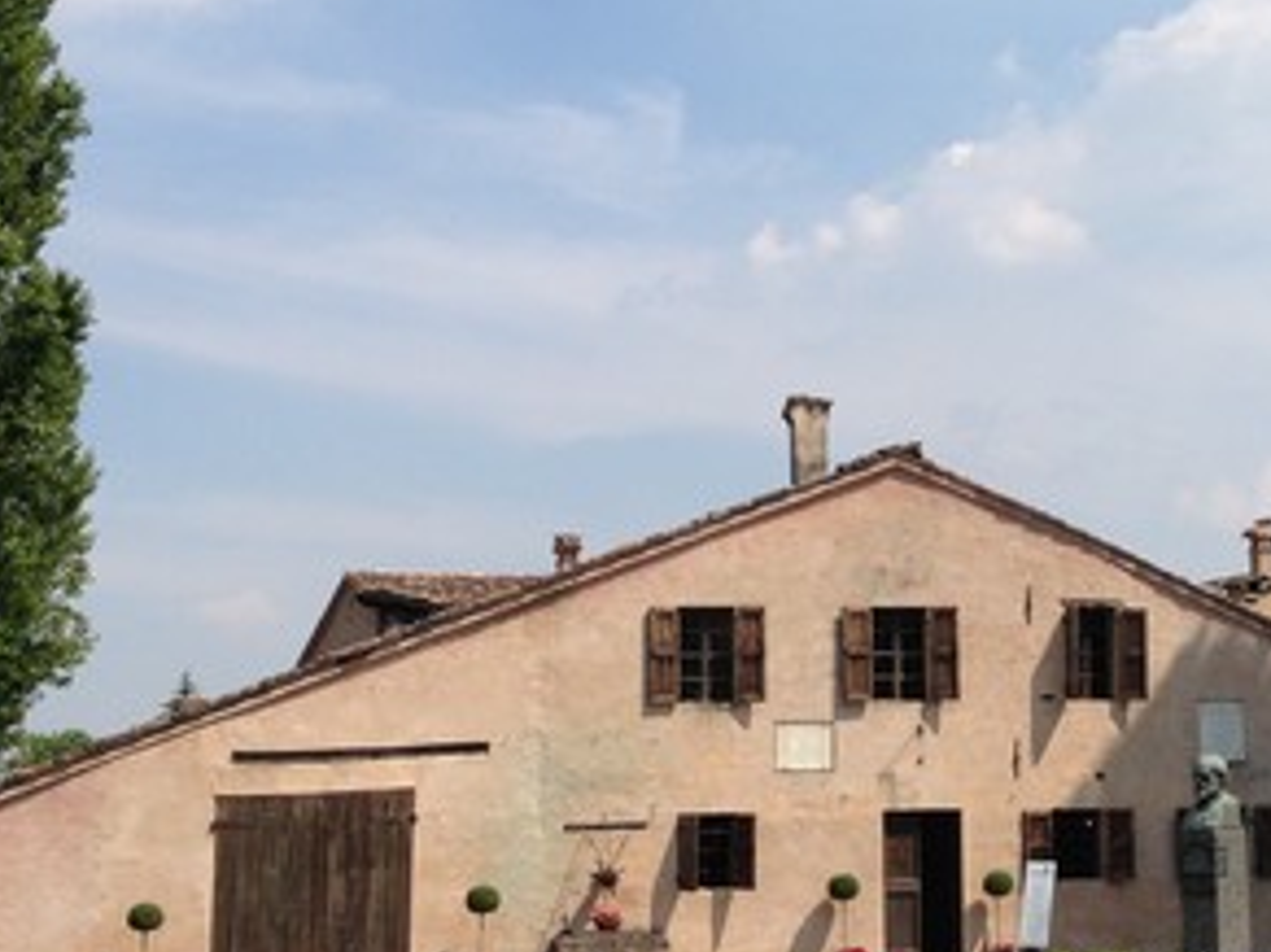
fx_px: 2496
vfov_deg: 21.5
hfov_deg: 28.3
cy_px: 349
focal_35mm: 68
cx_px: 887
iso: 50
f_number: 2.4
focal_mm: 4.13
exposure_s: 1/2088
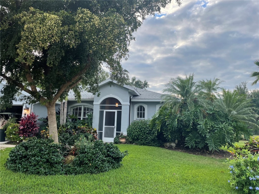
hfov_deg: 67.3
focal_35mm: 26
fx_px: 195
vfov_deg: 53.1
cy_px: 97
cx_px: 130
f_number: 1.6
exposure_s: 1/633
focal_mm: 4.2
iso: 32
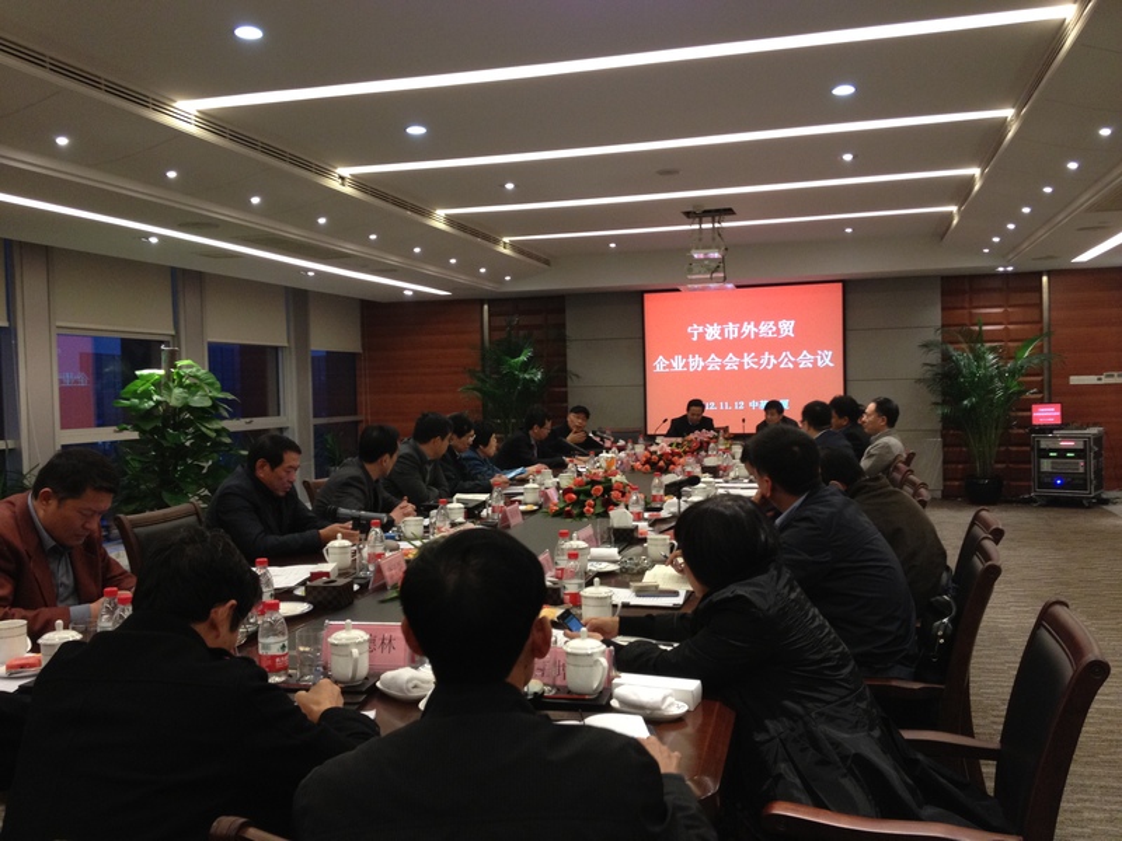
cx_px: 561
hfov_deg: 52.6
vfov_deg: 40.7
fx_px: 1134
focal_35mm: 35
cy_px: 420
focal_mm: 4.28
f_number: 2.4
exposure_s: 1/20
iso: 160
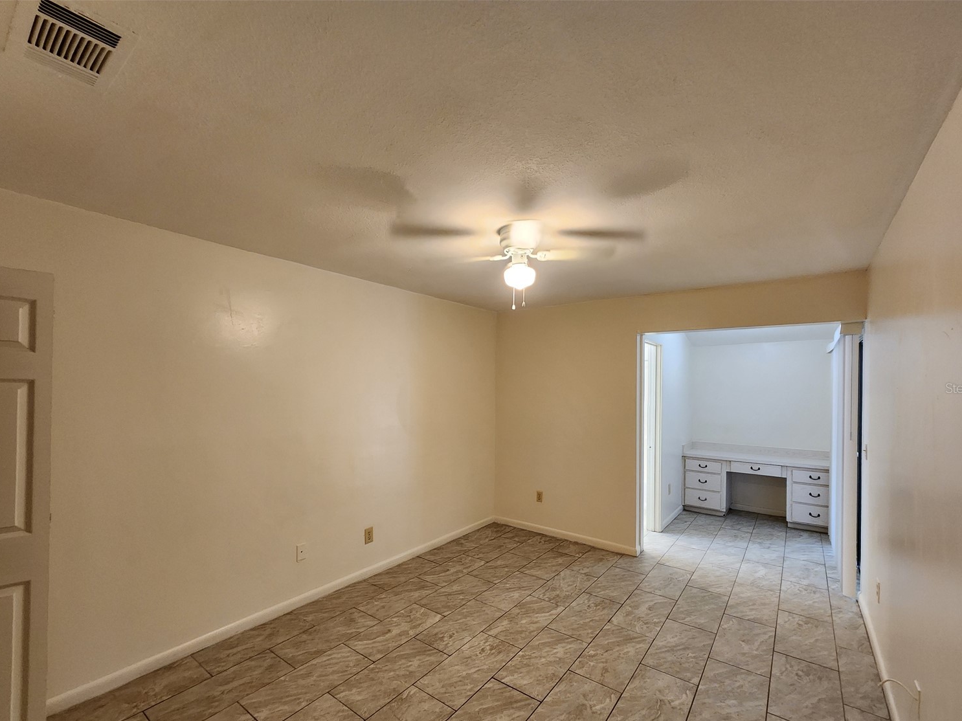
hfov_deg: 102.1
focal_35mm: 14
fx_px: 389
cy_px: 388
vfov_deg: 85.5
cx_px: 489
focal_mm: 2.2
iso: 400
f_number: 2.2
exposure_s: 1/40
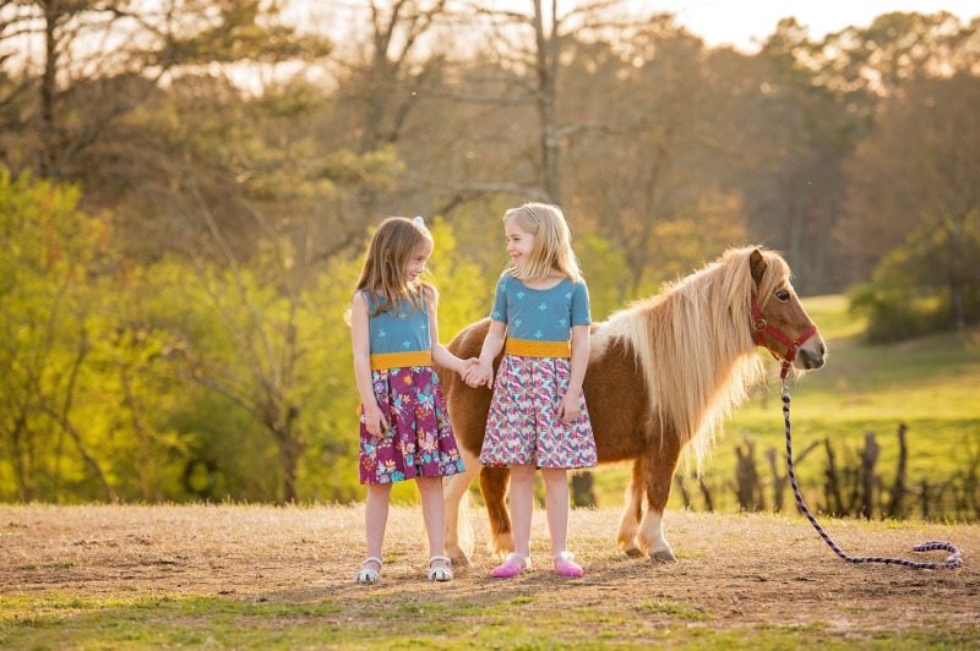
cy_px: 326
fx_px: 3536
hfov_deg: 15.8
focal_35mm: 130
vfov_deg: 10.5
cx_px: 490
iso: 400
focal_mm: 130
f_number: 4.5
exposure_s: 1/500
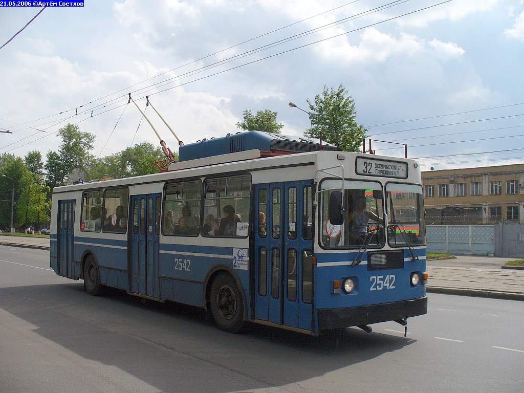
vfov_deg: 38.7
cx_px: 262
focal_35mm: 37
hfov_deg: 50.1
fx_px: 560
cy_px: 196
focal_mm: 6.1
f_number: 5.6
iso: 80
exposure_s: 1/500
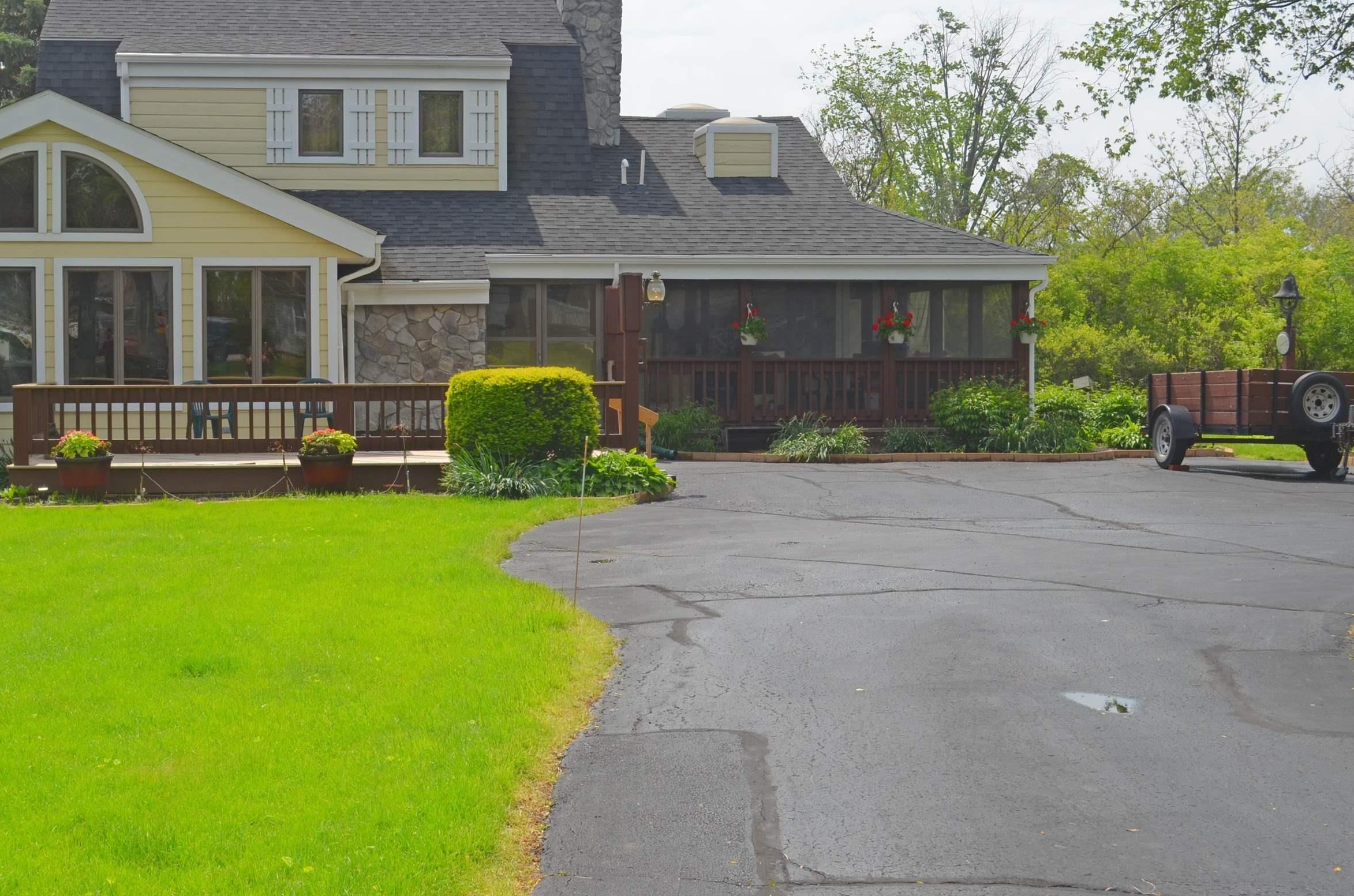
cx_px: 480
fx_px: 2064
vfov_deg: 24.5
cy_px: 384
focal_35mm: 55
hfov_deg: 36.0
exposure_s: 1/500
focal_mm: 28
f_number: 8
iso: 180
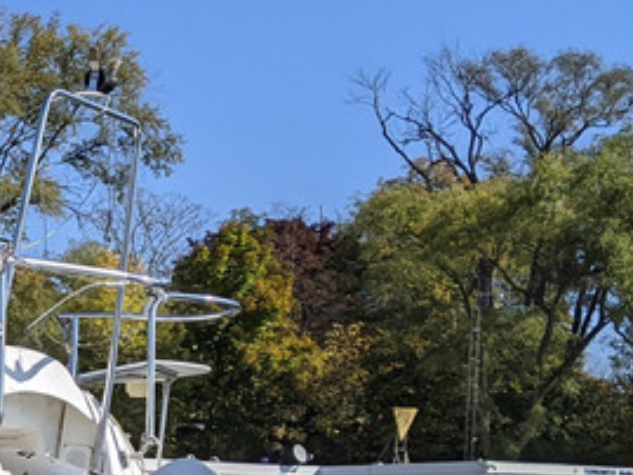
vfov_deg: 13.8
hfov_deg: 16.7
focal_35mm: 107
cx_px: -324
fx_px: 1958
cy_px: 310
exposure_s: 1/5882
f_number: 1.8
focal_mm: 4.44
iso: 54
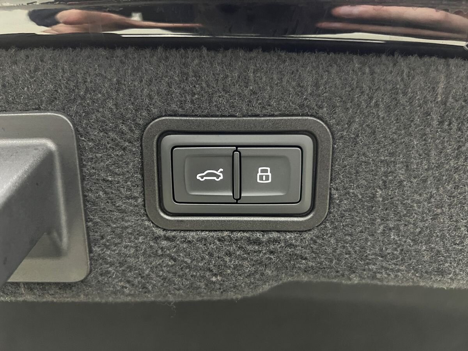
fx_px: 352
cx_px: 234
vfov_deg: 53.1
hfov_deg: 67.3
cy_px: 176
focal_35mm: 26
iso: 500
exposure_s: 1/25
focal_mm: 5.7
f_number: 1.5
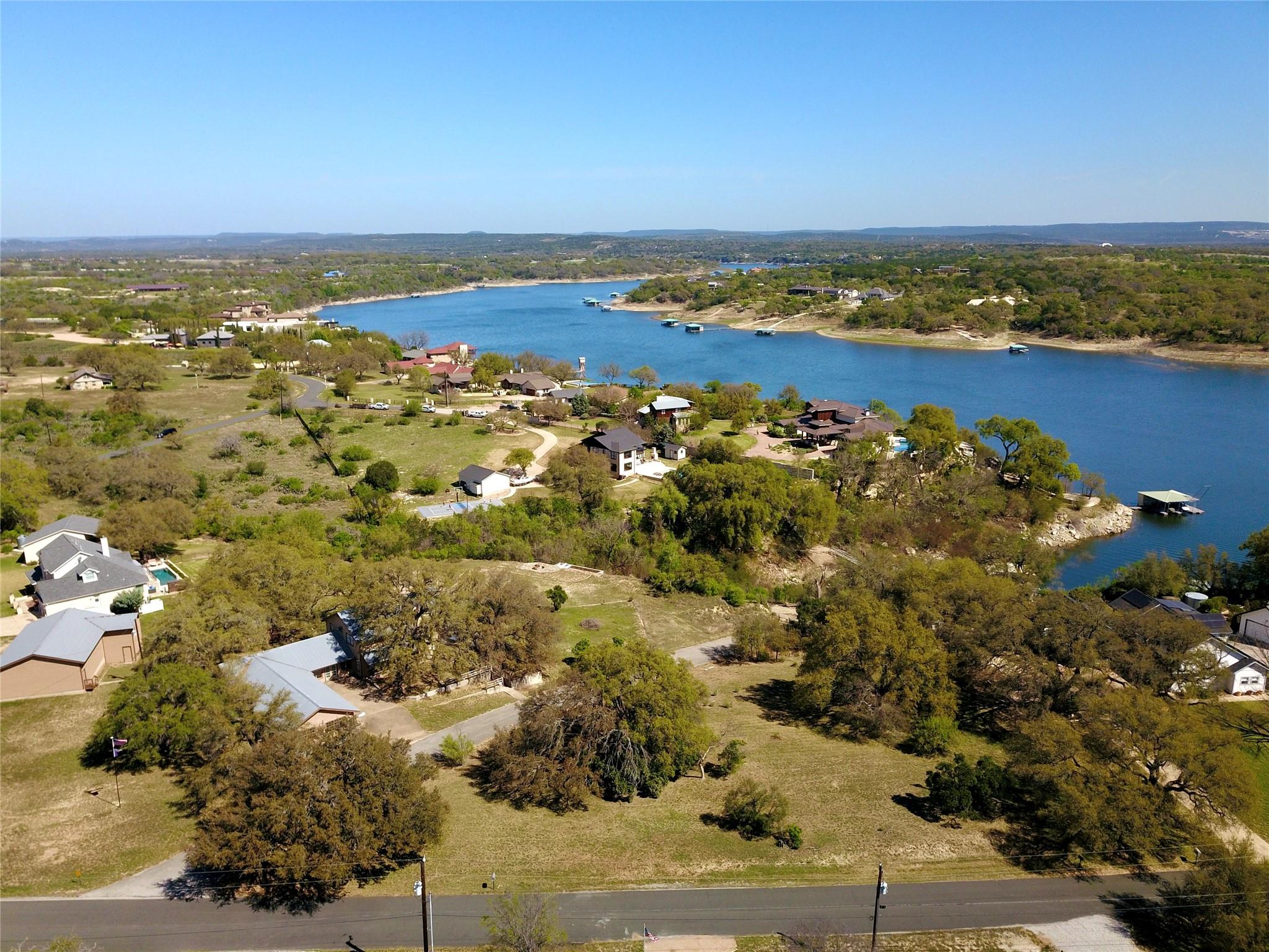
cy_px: 476
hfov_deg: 67.3
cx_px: 634
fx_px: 953
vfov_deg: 53.1
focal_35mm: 26
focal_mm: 4.73
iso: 100
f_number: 2.2
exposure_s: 1/130
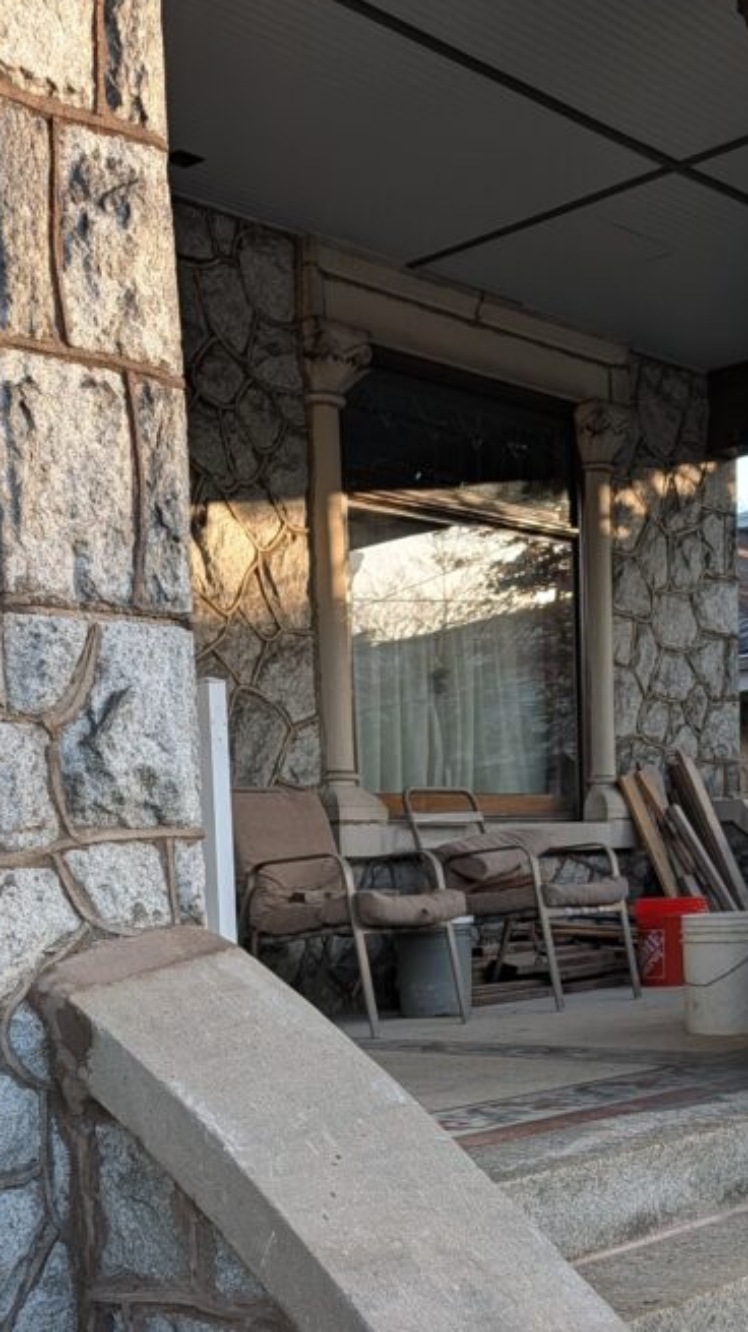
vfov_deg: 40.2
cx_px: 215
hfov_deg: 24.7
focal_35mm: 48
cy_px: 1161
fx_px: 1694
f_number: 1.68
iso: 28
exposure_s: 1/253
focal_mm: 6.9
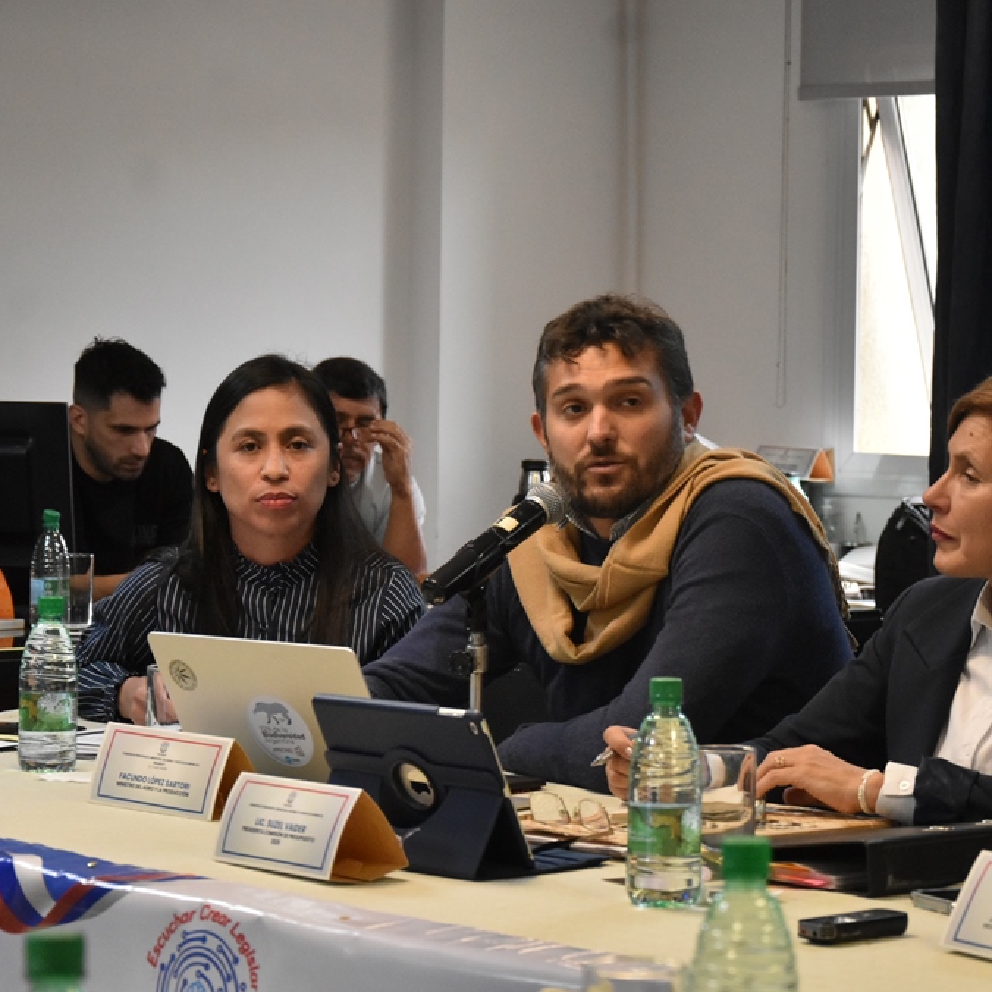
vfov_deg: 15.6
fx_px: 3631
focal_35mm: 112
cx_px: 709
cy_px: 500
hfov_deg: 15.5
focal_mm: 58
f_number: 5
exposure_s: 1/250
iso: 2200
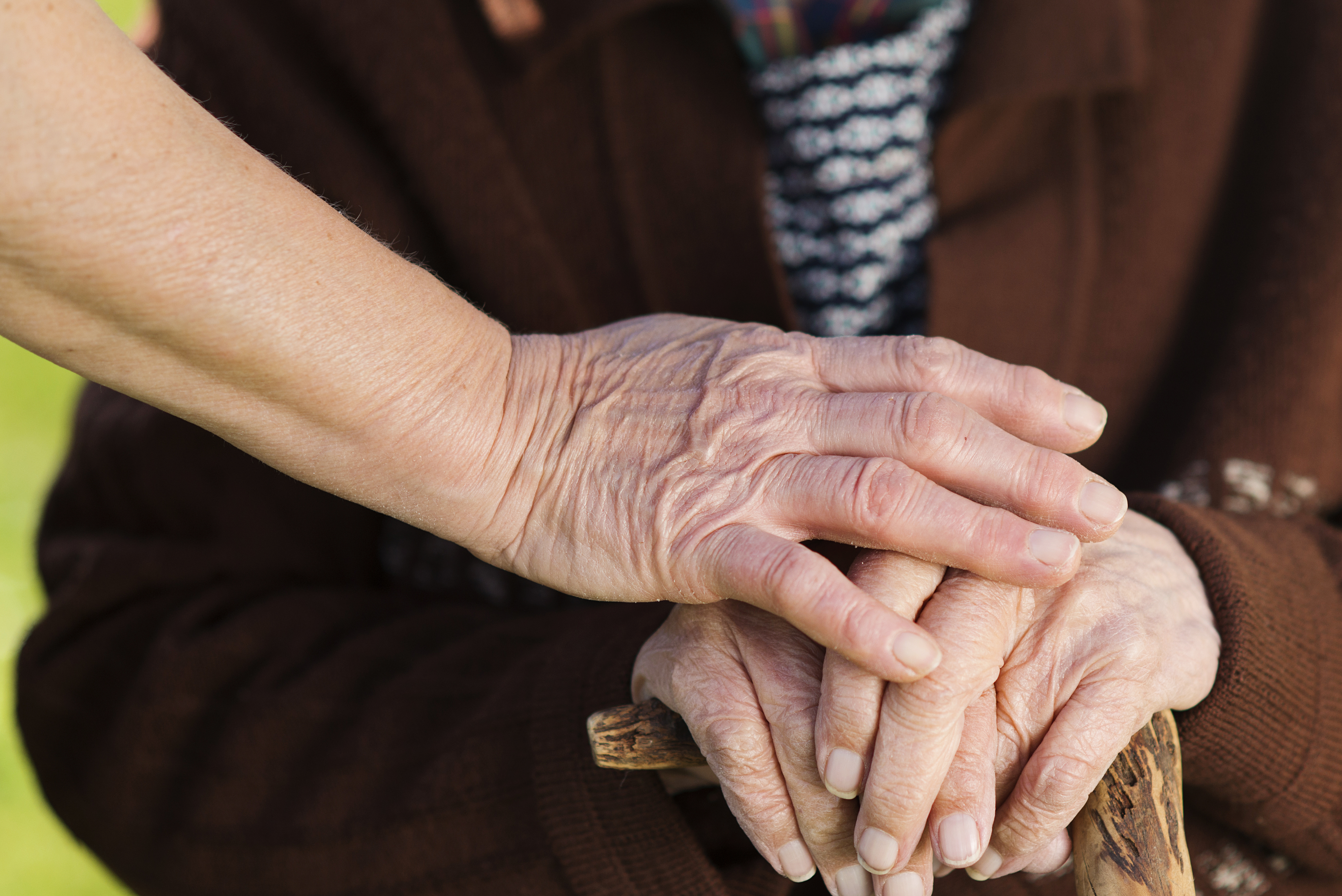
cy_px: 454
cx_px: 856
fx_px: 4474
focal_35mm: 120
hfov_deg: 17.0
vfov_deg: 11.4
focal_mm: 85
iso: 200
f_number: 2.8
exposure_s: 1/2000
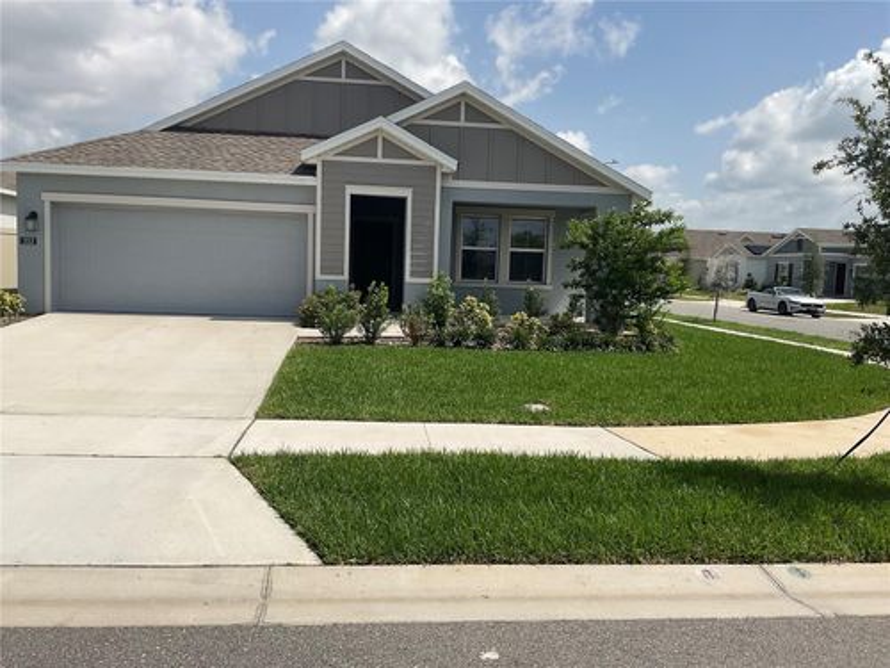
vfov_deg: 48.2
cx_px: 445
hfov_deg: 61.7
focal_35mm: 29
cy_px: 334
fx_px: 746
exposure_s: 1/4065
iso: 20
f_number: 1.8
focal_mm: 3
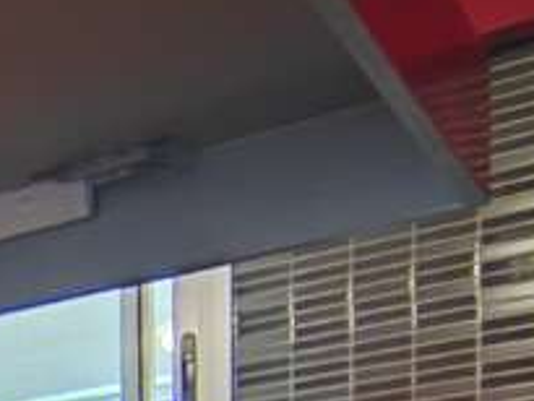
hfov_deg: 16.5
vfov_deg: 13.1
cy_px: 853
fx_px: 1466
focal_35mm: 95
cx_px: -490
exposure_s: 1/25
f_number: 2.2
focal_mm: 2.16
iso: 1000
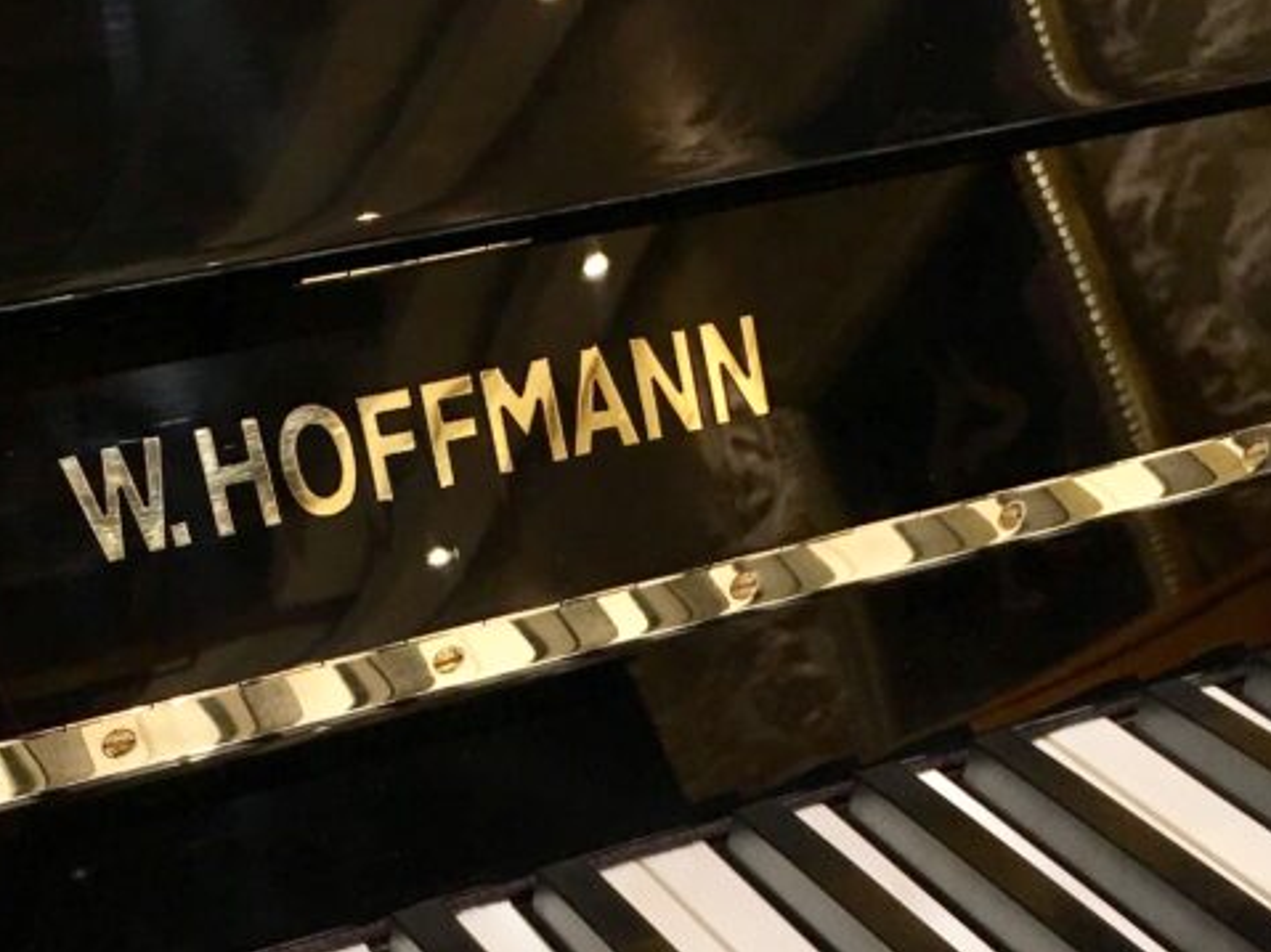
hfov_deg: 31.1
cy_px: 870
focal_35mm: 62
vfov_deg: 23.0
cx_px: 523
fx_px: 2276
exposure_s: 1/33
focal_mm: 4.15
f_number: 2.2
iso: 50
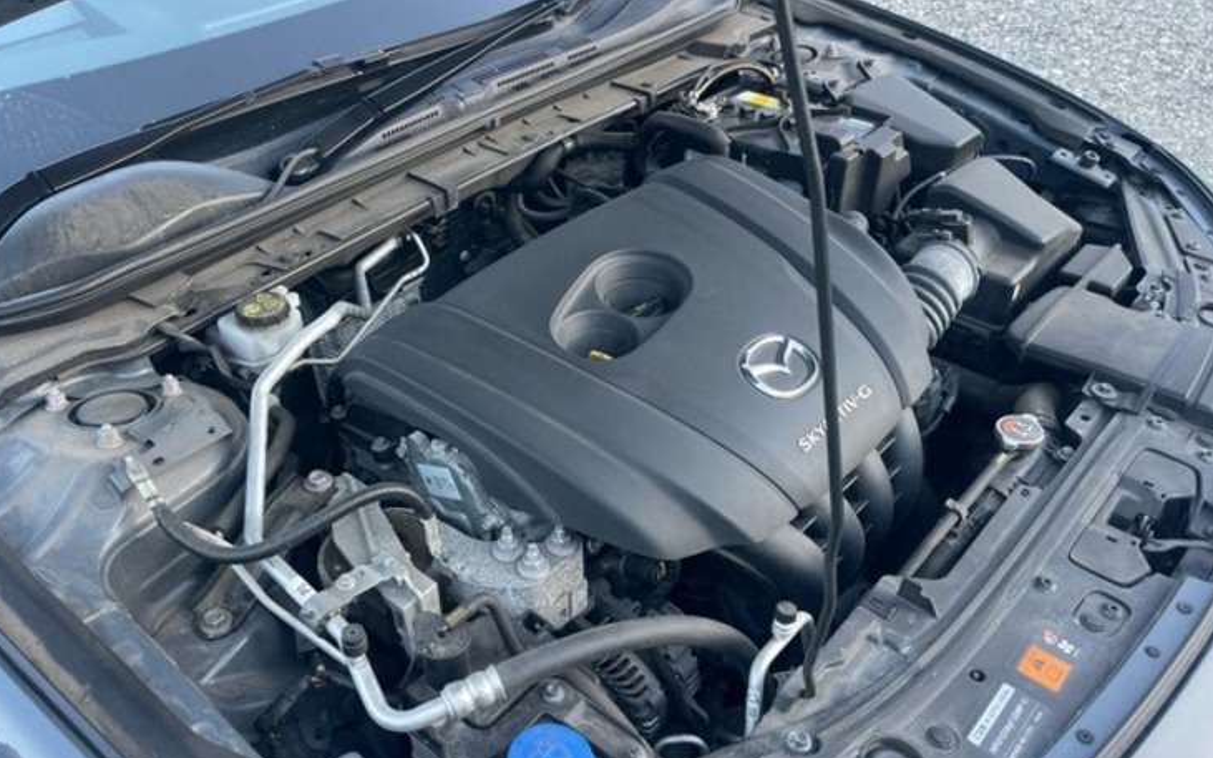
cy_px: 416
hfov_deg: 64.6
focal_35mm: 29
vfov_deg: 43.1
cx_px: 564
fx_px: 959
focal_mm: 5.1
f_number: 1.6
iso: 125
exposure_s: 1/121
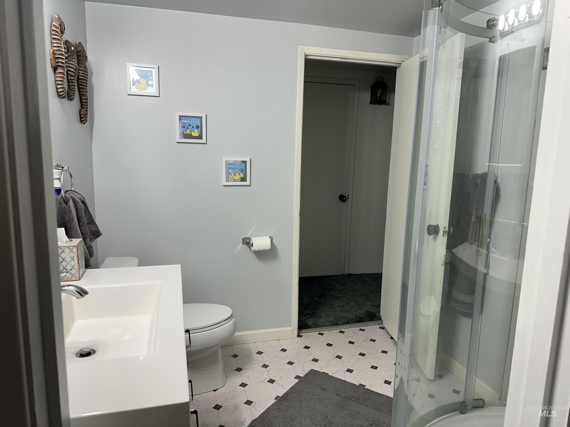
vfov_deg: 56.8
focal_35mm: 24
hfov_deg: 71.6
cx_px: 285
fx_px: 395
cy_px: 214
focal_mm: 6.86
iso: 100
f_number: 1.78
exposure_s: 1/120
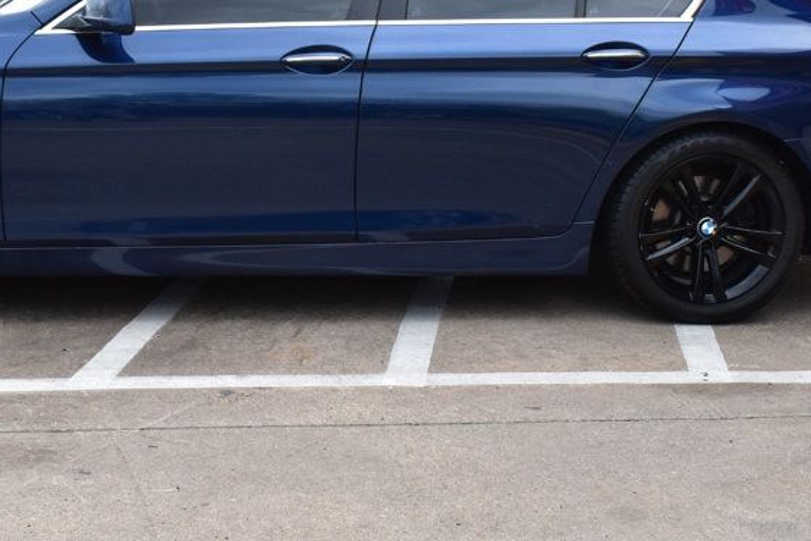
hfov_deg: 28.3
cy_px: 167
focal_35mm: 71
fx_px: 1600
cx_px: 290
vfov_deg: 19.1
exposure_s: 1/60
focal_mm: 26
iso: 400
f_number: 8
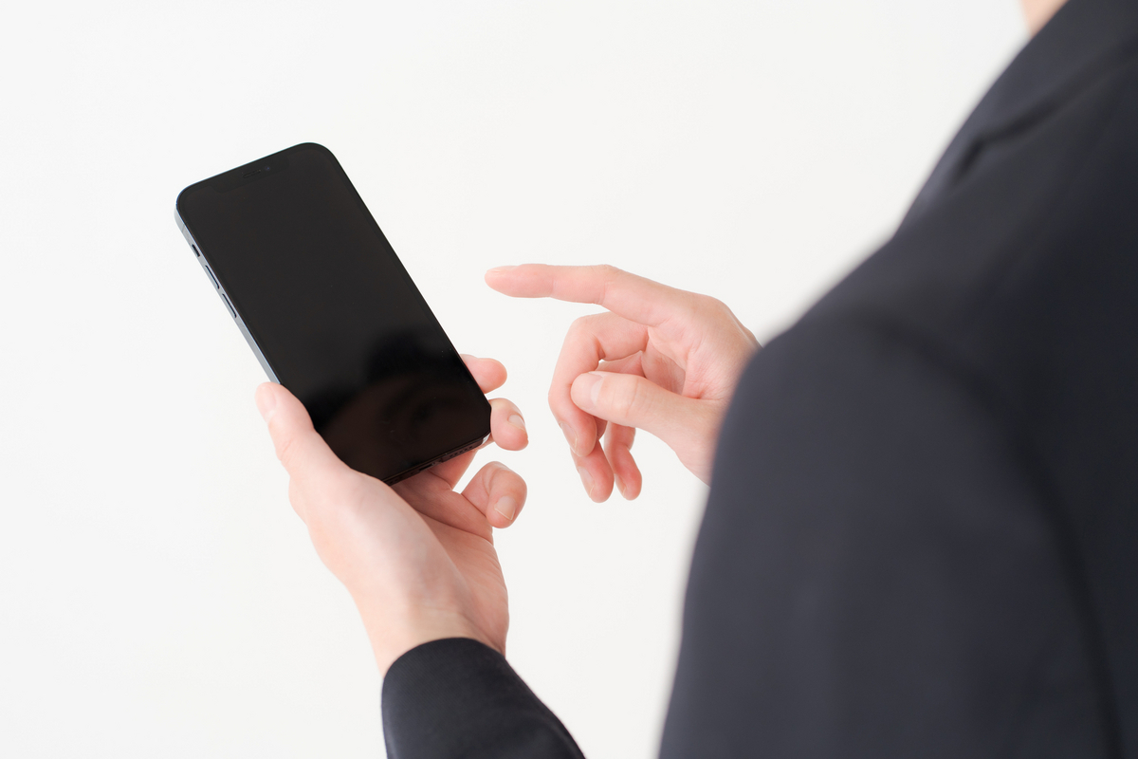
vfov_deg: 16.1
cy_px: 380
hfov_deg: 23.9
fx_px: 2687
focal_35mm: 85
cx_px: 569
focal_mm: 85
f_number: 3.5
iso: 200
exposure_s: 1/160
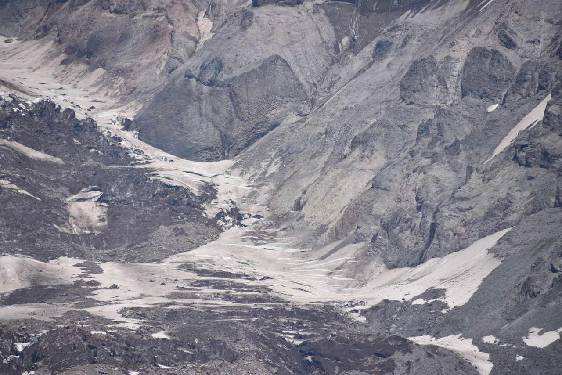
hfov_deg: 6.9
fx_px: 4684
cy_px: 188
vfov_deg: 4.6
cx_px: 281
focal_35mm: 300
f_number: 7.1
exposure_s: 1/640
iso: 100
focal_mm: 300
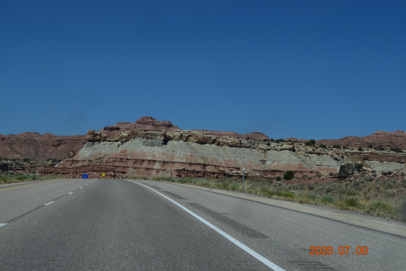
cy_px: 136
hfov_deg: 24.6
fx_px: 930
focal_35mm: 82
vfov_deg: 16.6
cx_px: 203
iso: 220
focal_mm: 55
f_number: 11
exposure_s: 1/500
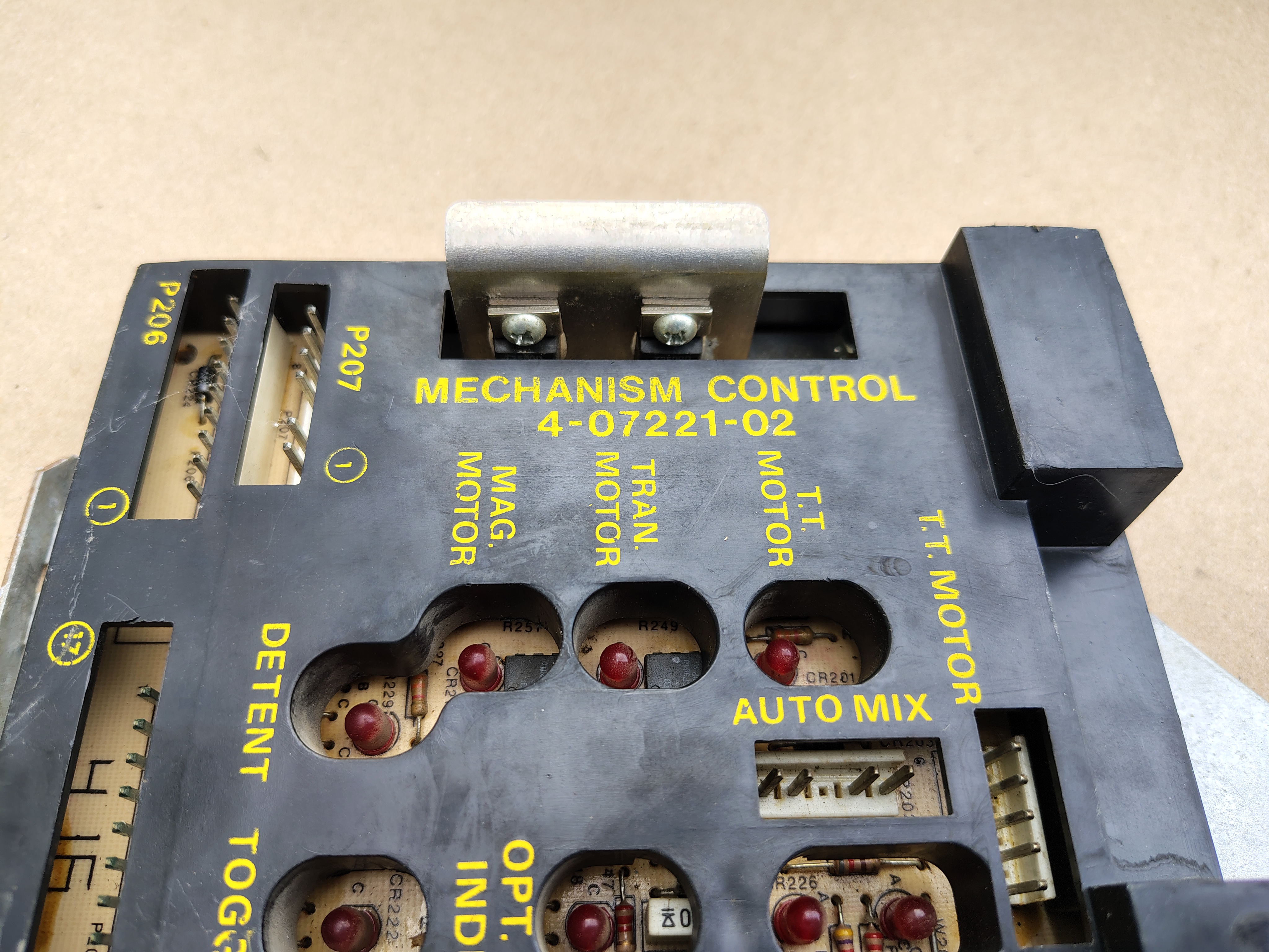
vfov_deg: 56.8
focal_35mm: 24
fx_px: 880
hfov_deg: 71.6
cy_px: 476
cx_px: 634
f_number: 1.8
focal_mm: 5.56
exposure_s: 1/203
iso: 100
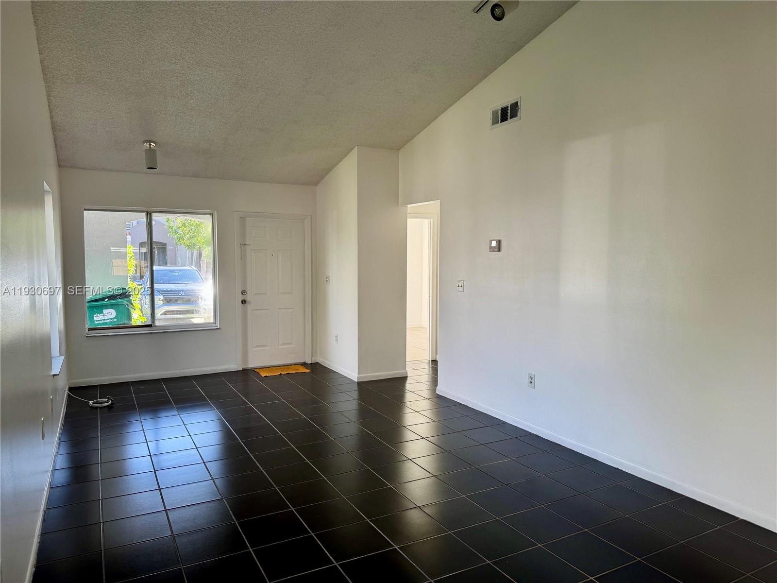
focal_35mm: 24
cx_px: 388
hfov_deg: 71.6
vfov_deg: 56.8
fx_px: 539
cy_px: 292
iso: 80
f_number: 1.78
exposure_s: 1/120
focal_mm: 6.76
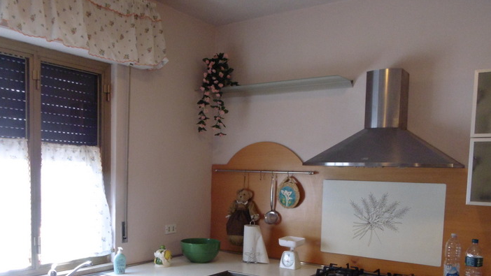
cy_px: 205
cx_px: 213
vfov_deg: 32.3
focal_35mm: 36
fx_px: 469
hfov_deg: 55.1
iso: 200
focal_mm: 5.3
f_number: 3.2
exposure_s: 1/60
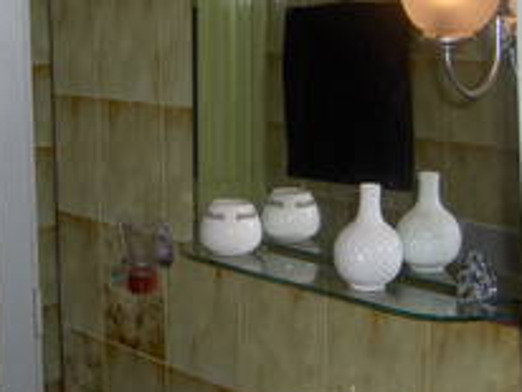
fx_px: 1027
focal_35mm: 68
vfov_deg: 21.5
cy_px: 119
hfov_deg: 28.1
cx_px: 122
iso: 100
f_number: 2.8
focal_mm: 8
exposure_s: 1/60
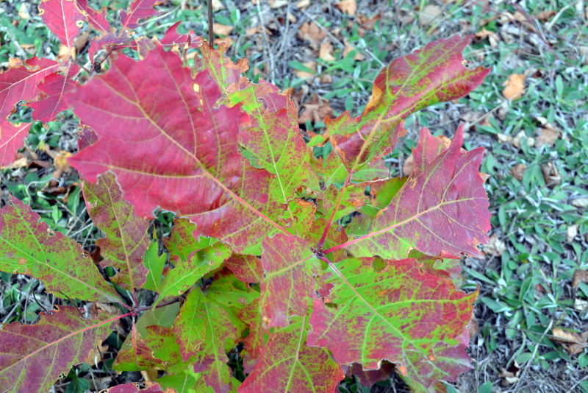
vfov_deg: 29.9
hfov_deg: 43.6
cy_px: 196
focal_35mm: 45
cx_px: 294
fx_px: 735
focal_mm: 30
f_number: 8
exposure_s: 1/80
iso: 400
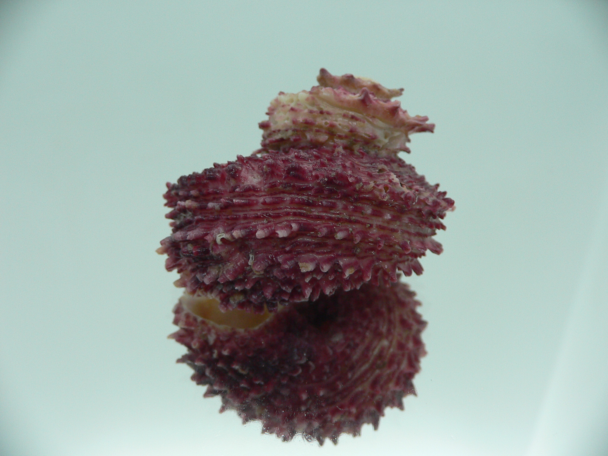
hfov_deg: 52.6
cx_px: 304
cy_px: 228
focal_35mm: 35
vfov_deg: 40.7
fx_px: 615
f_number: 2.8
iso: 100
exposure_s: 1/60
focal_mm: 4.6
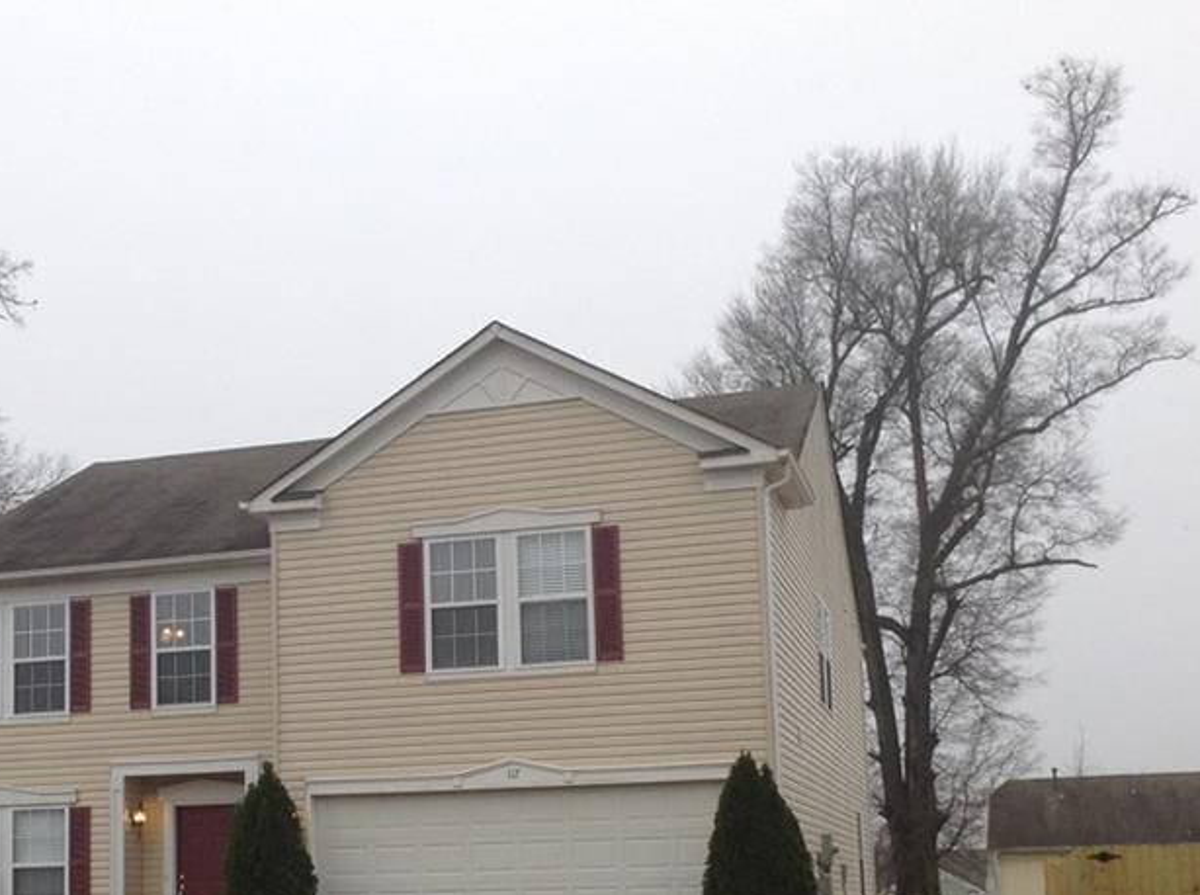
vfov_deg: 26.1
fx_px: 1903
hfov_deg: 34.6
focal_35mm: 55
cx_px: 375
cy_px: 700
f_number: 2.4
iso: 25
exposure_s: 1/137
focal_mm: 3.3
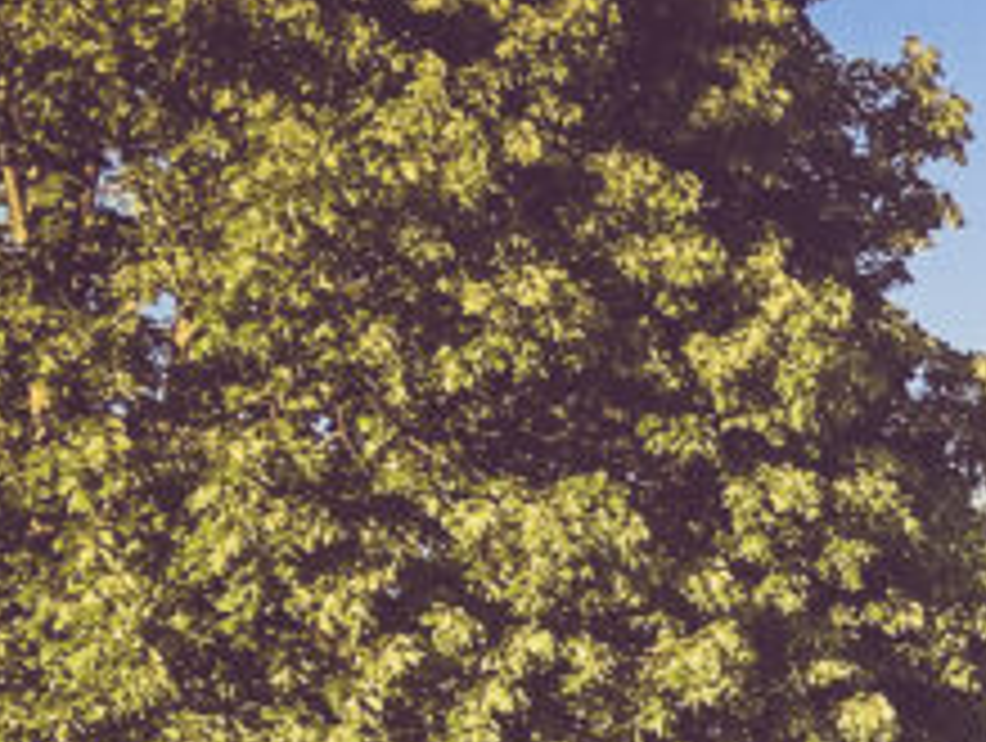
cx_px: 1925
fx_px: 4023
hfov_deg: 12.4
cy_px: 1138
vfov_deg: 10.2
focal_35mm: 141
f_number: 2.2
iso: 25
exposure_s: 1/500
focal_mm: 4.15
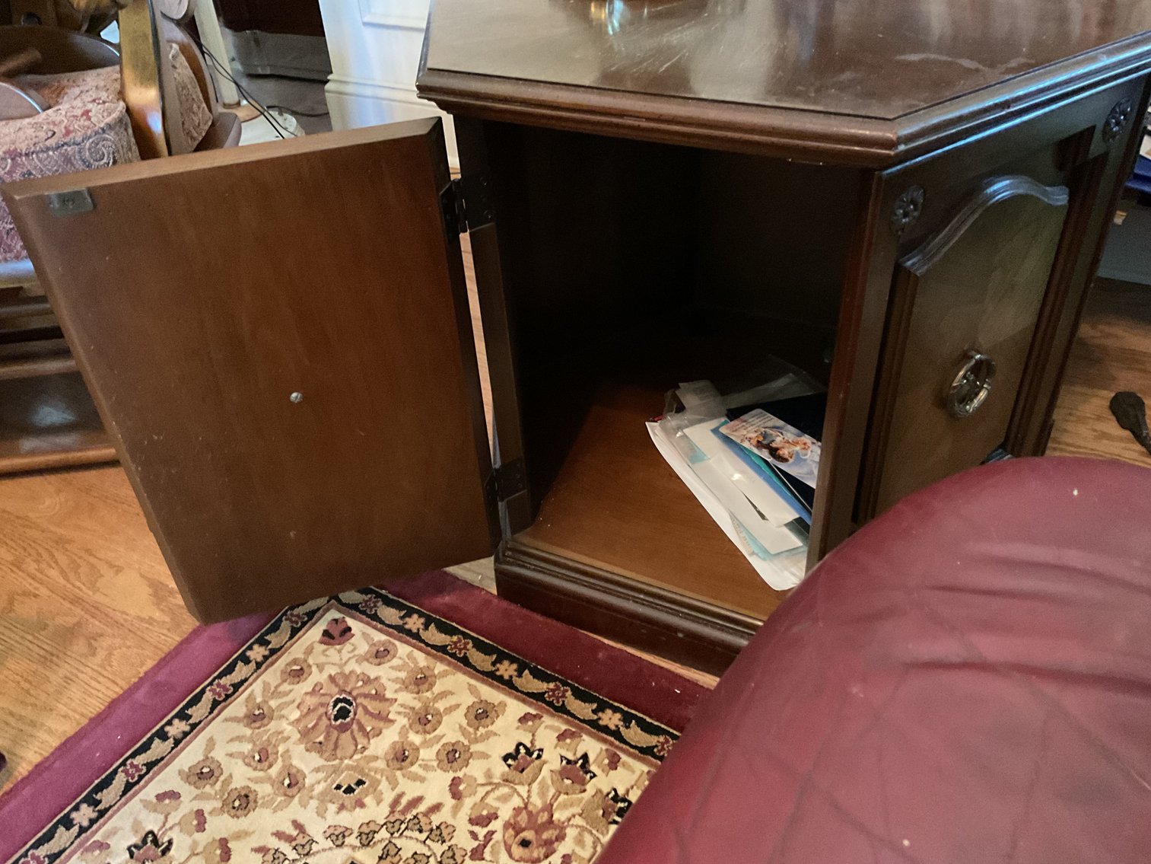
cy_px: 432
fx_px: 964
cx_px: 576
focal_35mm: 29
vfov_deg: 48.2
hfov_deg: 61.7
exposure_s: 1/20
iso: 500
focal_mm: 3
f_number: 1.8
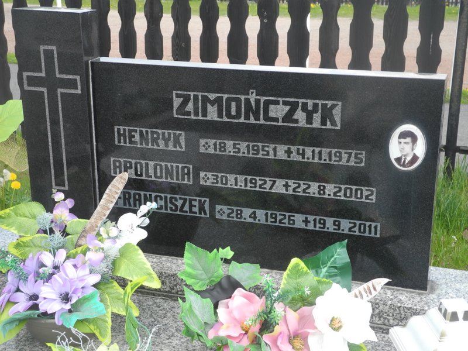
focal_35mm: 61
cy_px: 176
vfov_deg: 24.0
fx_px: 825
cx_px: 234
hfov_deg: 31.7
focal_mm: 13
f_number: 3.5
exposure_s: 1/200
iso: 100
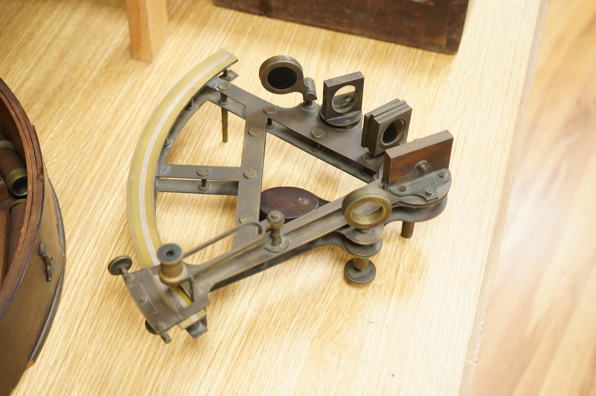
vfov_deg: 24.6
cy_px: 198
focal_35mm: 55
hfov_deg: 36.3
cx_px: 298
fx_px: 910
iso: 4000
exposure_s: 1/125
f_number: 5.6
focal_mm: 55
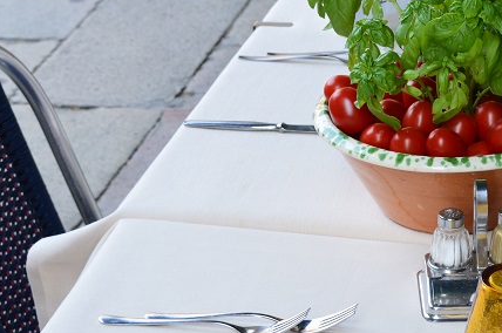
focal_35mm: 142
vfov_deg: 9.6
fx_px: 1978
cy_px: 116
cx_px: 504
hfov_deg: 14.2
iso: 400
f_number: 9
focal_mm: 45
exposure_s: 1/125
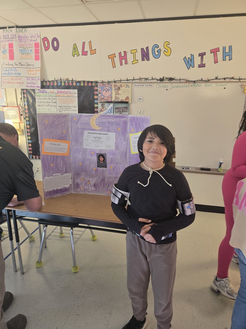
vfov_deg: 73.9
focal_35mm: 23
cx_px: 123
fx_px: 218
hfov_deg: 58.9
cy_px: 164
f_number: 1.8
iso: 320
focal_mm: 5.4
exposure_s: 1/60
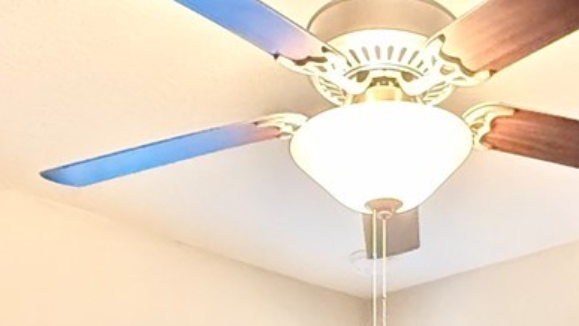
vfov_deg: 14.7
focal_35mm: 63
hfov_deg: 33.0
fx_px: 968
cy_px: 706
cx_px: 393
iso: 1000
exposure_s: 1/60
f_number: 2.2
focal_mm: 2.22
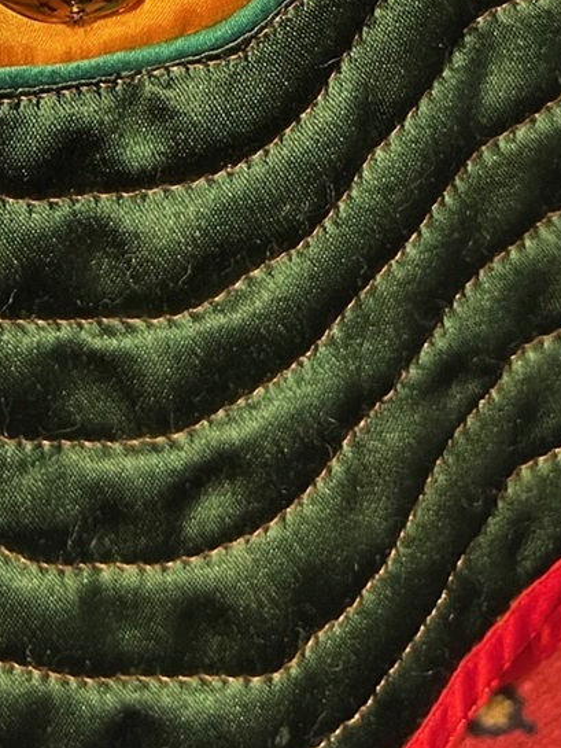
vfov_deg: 24.3
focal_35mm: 73
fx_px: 1577
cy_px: -143
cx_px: -58
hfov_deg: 19.3
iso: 100
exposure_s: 1/60
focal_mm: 5.7
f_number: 1.5
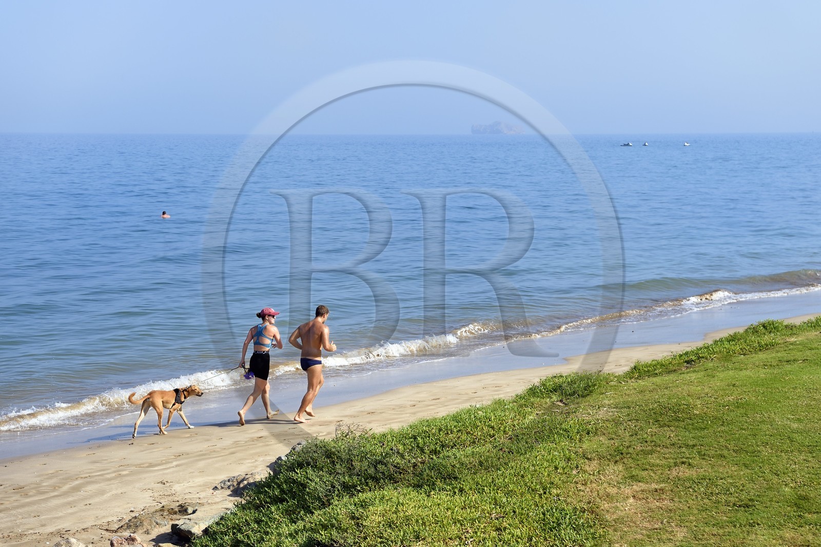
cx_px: 410
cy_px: 274
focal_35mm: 60
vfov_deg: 22.6
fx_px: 1368
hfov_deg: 33.4
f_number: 6.3
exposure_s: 1/1000
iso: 200
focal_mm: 60
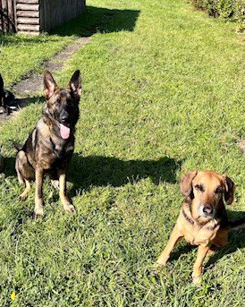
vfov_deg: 49.1
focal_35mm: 37
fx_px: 336
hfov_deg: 39.2
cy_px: 140
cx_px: 67
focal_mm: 5.1
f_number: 1.6
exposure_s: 1/1580
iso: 50
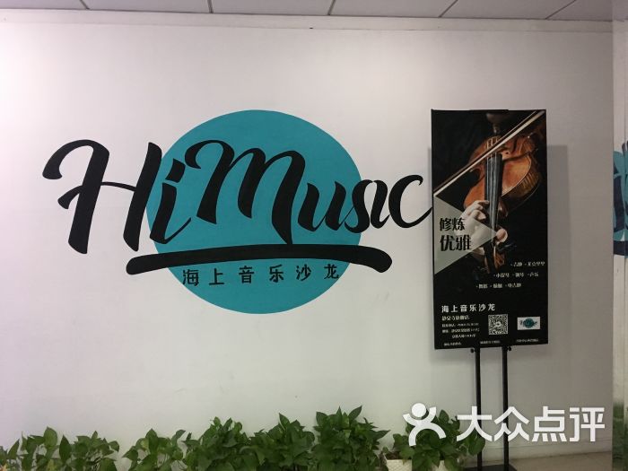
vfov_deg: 48.2
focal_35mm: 29
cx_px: 314
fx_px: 526
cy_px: 236
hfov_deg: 61.7
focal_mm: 4.15
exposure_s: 1/17
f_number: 2.2
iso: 200
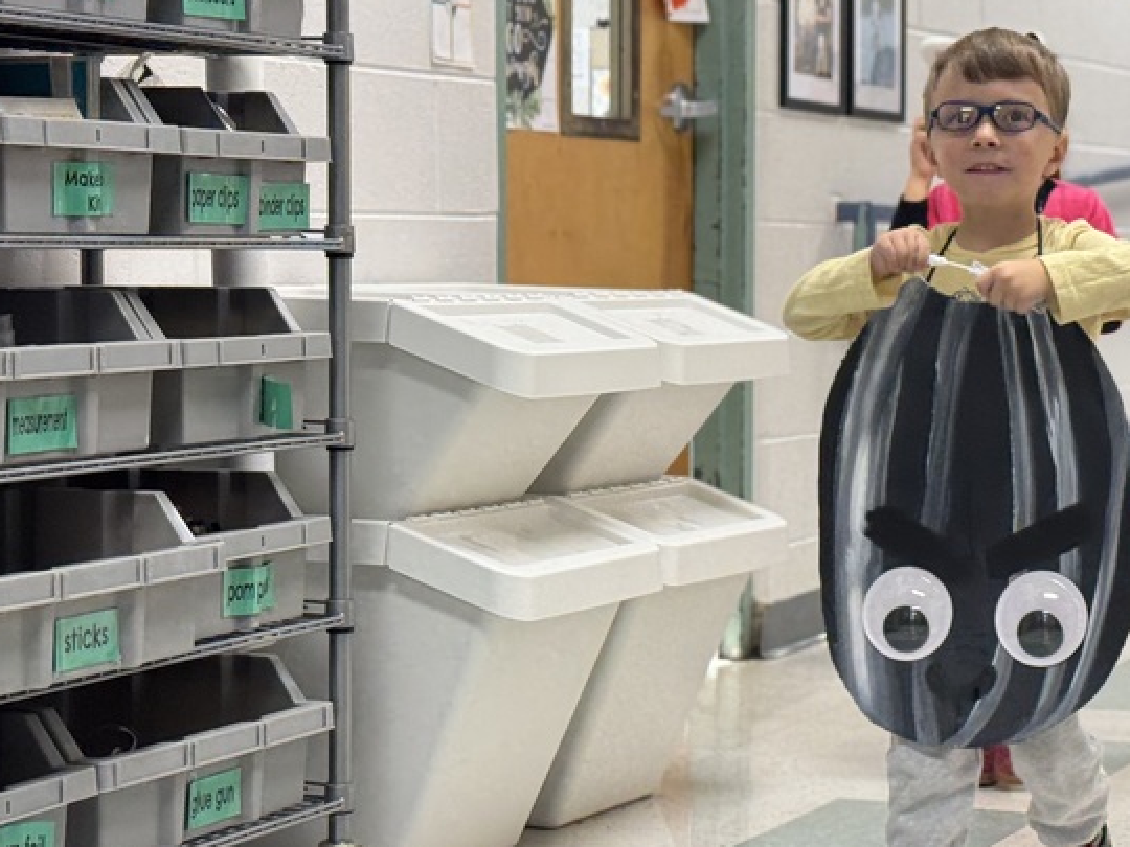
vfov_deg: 16.2
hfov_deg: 21.3
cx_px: 914
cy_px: 443
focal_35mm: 91
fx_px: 2971
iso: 160
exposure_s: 1/120
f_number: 1.78
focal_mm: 6.76
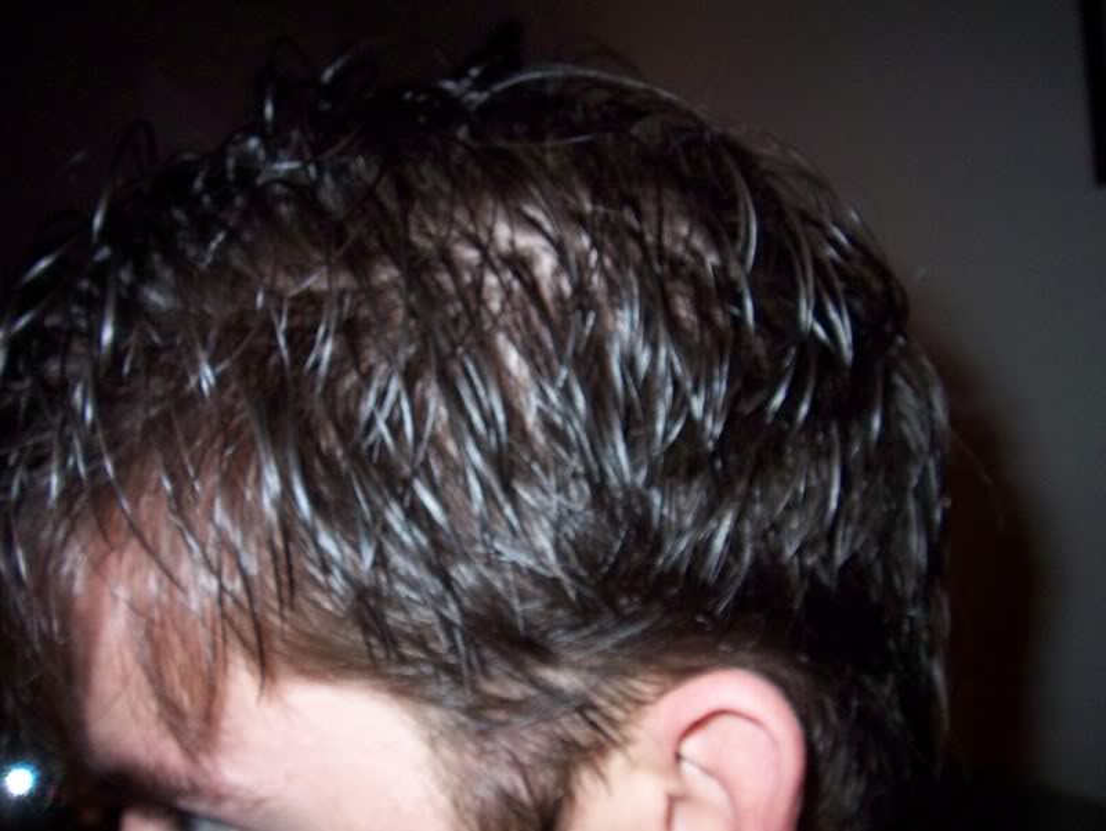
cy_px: 416
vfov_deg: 37.8
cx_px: 553
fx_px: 1215
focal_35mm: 38
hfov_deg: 49.0
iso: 200
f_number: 3.9
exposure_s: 1/60
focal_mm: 6.3
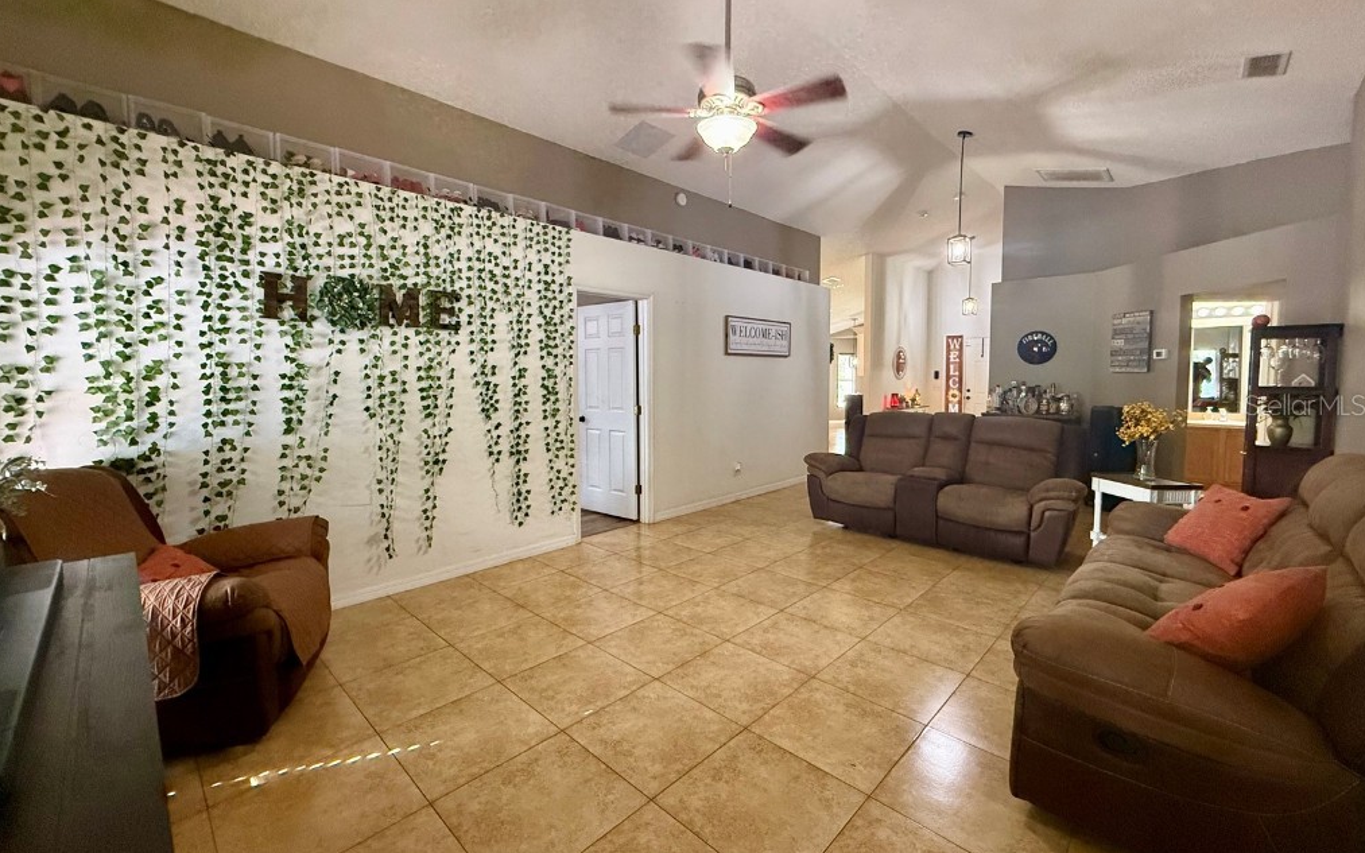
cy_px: 404
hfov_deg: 101.5
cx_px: 682
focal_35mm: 15
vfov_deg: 74.7
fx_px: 558
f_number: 2.2
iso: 500
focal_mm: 2.22
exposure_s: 1/60
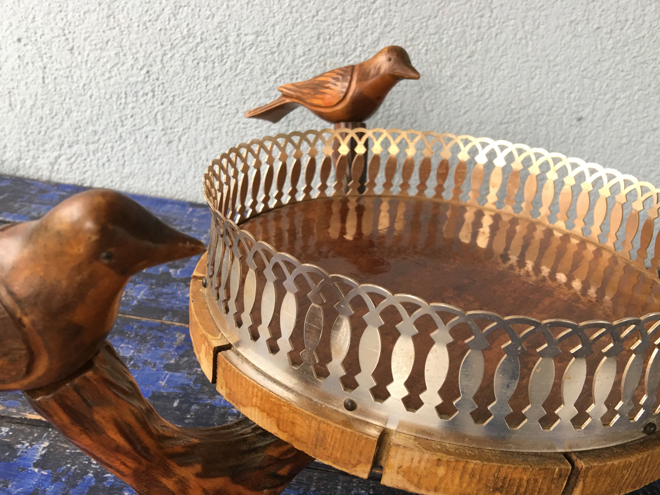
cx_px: 342
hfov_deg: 55.3
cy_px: 281
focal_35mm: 33
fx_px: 629
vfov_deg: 42.8
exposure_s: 1/17
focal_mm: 4.15
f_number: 2.2
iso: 40
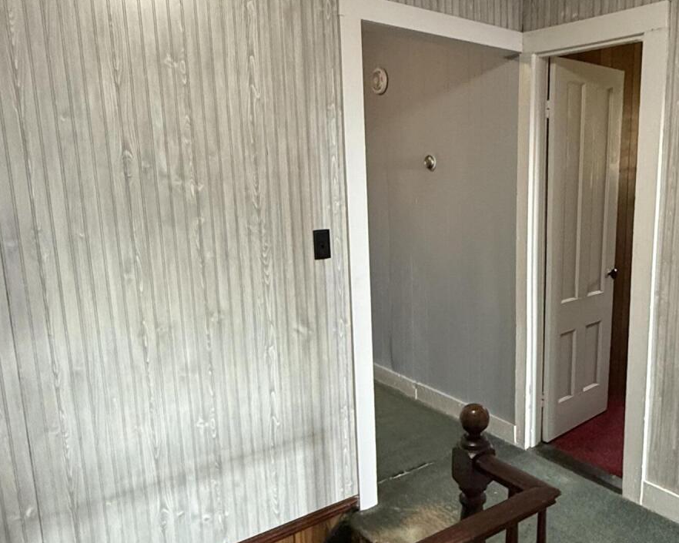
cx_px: 485
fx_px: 623
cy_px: 284
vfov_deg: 47.1
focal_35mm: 31
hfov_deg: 55.2
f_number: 2.2
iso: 500
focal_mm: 2.22
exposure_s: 1/60
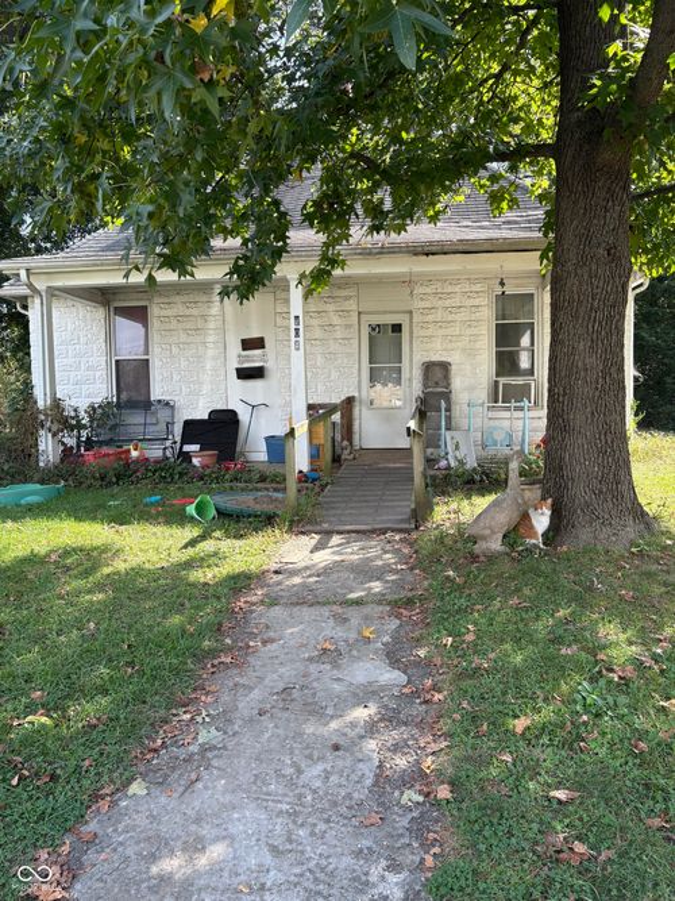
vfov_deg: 67.3
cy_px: 450
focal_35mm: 26
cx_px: 338
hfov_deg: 53.0
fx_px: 676
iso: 50
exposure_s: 1/352
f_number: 1.6
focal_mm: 5.96
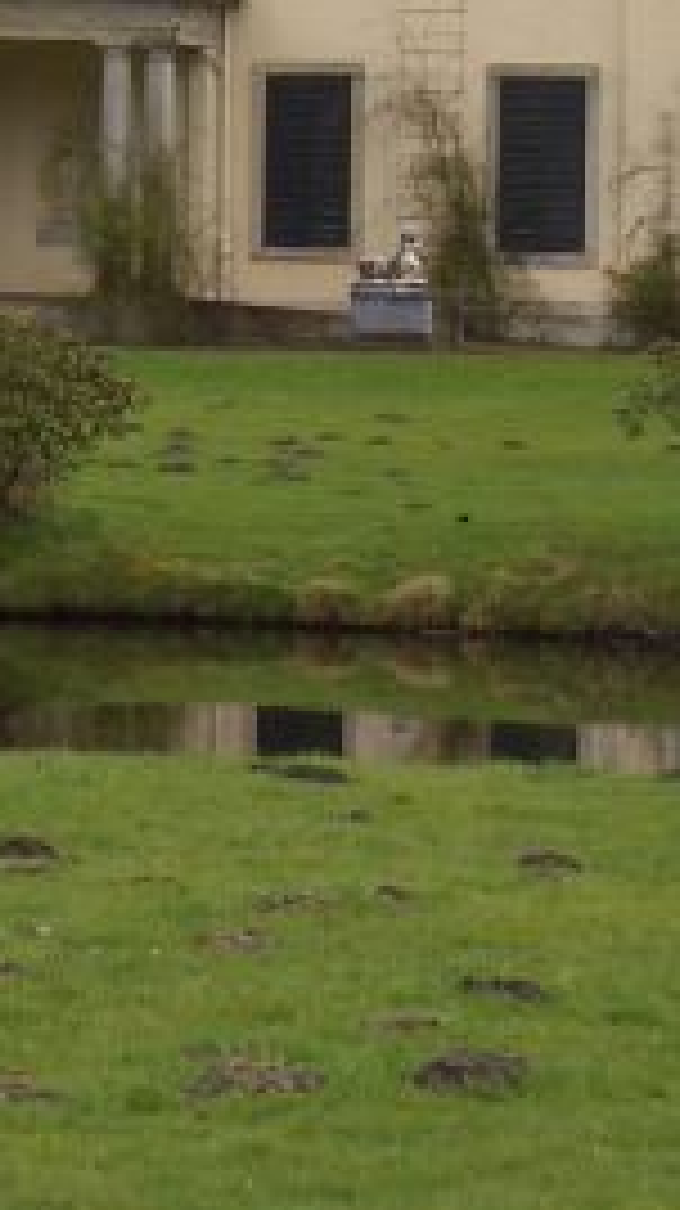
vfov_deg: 10.7
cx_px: -36
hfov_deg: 6.0
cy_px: 108
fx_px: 6453
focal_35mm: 201
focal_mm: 10.2
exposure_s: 1/400
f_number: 3.5
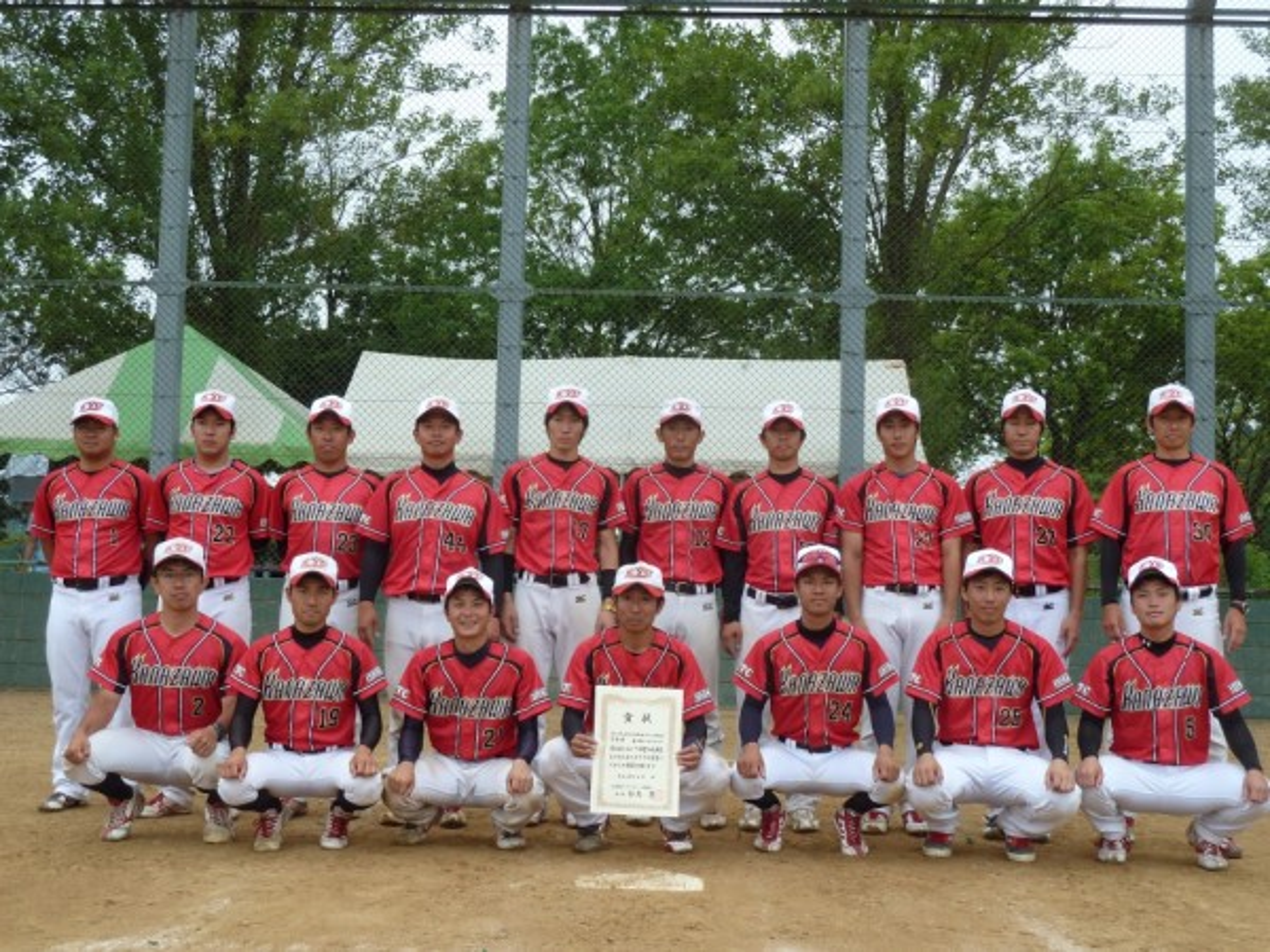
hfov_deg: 42.9
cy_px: 476
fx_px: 1614
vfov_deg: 32.9
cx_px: 635
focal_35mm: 44
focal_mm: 7.3
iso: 80
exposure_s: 1/125
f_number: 4
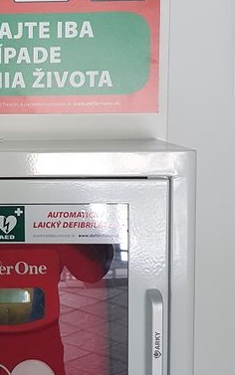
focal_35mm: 74
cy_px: 159
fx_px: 757
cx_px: -7
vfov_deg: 27.8
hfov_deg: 17.2
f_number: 1.5
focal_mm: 4.32
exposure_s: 1/50
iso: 200
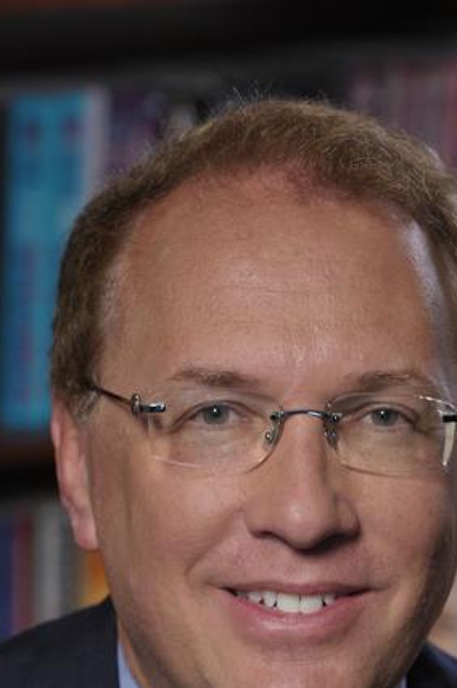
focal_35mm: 221
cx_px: 273
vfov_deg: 9.3
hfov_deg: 6.2
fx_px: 4222
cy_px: 511
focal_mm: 90
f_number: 4.5
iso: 500
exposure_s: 1/25
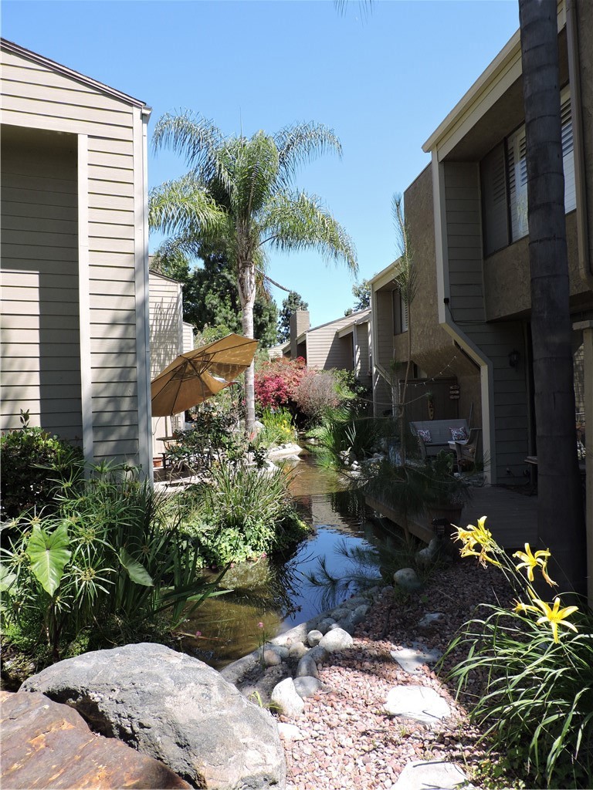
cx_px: 296
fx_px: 548
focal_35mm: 24
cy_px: 395
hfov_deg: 56.8
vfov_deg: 71.6
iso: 100
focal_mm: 4.3
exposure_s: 1/640
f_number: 3
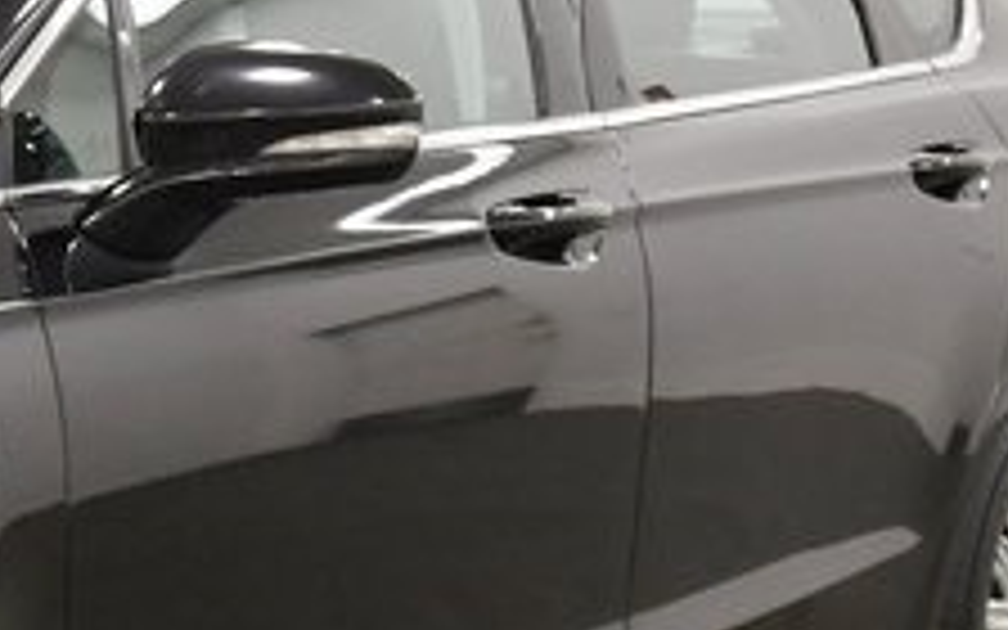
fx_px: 3846
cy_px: 513
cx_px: -518
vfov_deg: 9.3
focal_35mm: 140
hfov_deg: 14.0
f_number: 5.6
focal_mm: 20
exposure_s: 1/125
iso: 1000
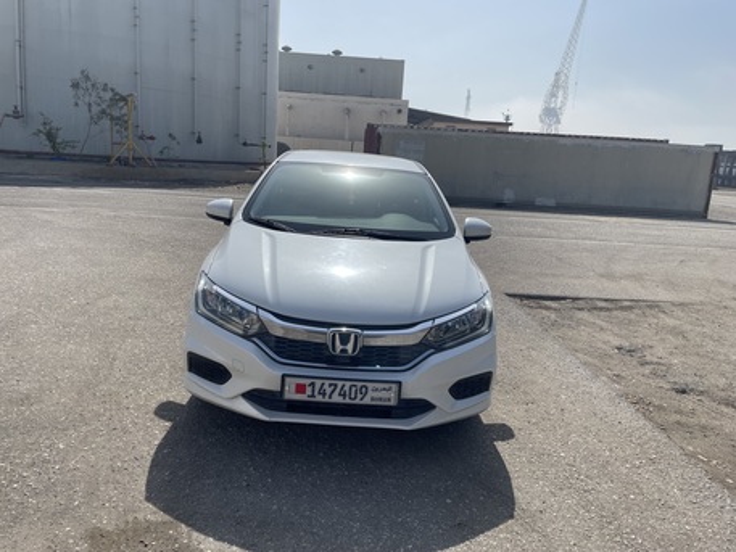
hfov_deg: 67.3
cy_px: 276
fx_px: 553
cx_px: 368
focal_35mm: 26
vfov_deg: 53.1
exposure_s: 1/7299
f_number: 1.6
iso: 32
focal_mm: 4.2
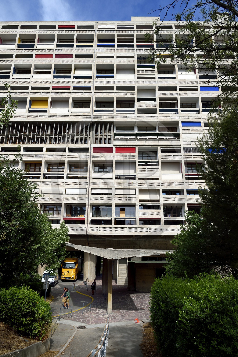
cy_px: 178
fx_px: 238
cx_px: 119
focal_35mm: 24
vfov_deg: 73.8
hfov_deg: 53.1
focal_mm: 24
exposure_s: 1/200
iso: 200
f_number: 14
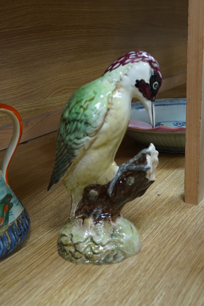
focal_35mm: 45
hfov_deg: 29.9
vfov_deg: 43.6
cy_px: 153
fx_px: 382
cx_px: 102
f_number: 13
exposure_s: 1/100
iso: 2500
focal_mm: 30
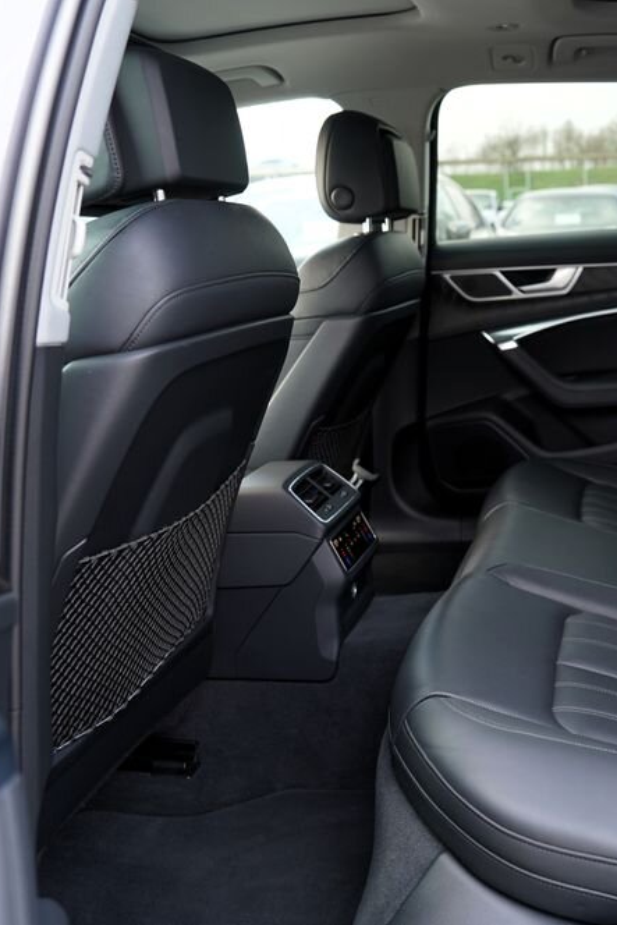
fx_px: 951
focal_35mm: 37
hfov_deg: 33.2
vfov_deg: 51.9
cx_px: 607
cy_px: 452
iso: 100
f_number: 4
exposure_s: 1/60
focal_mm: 24
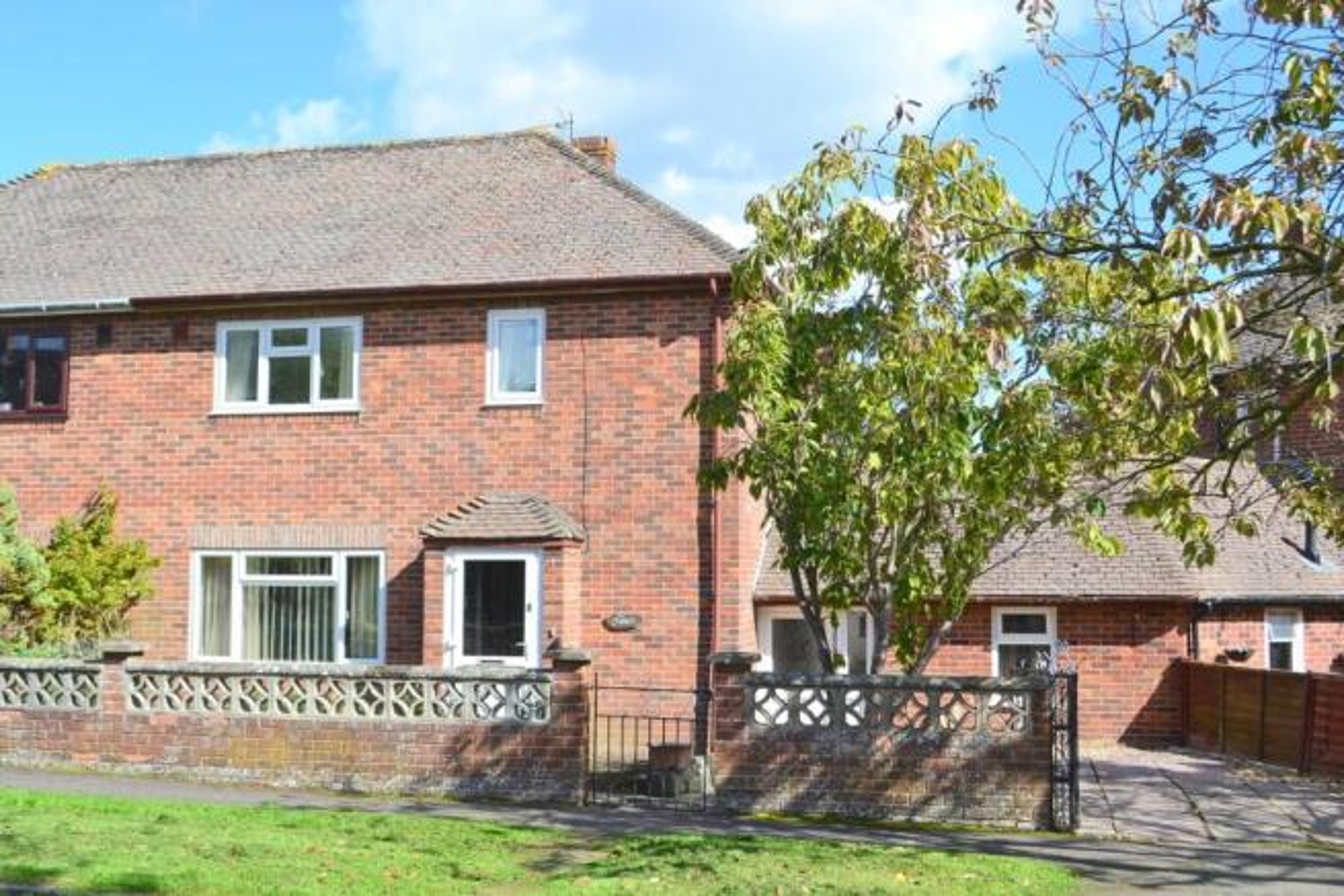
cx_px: 672
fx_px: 1456
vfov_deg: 34.2
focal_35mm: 39
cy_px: 448
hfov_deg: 49.5
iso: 400
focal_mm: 26
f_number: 11
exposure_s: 1/400
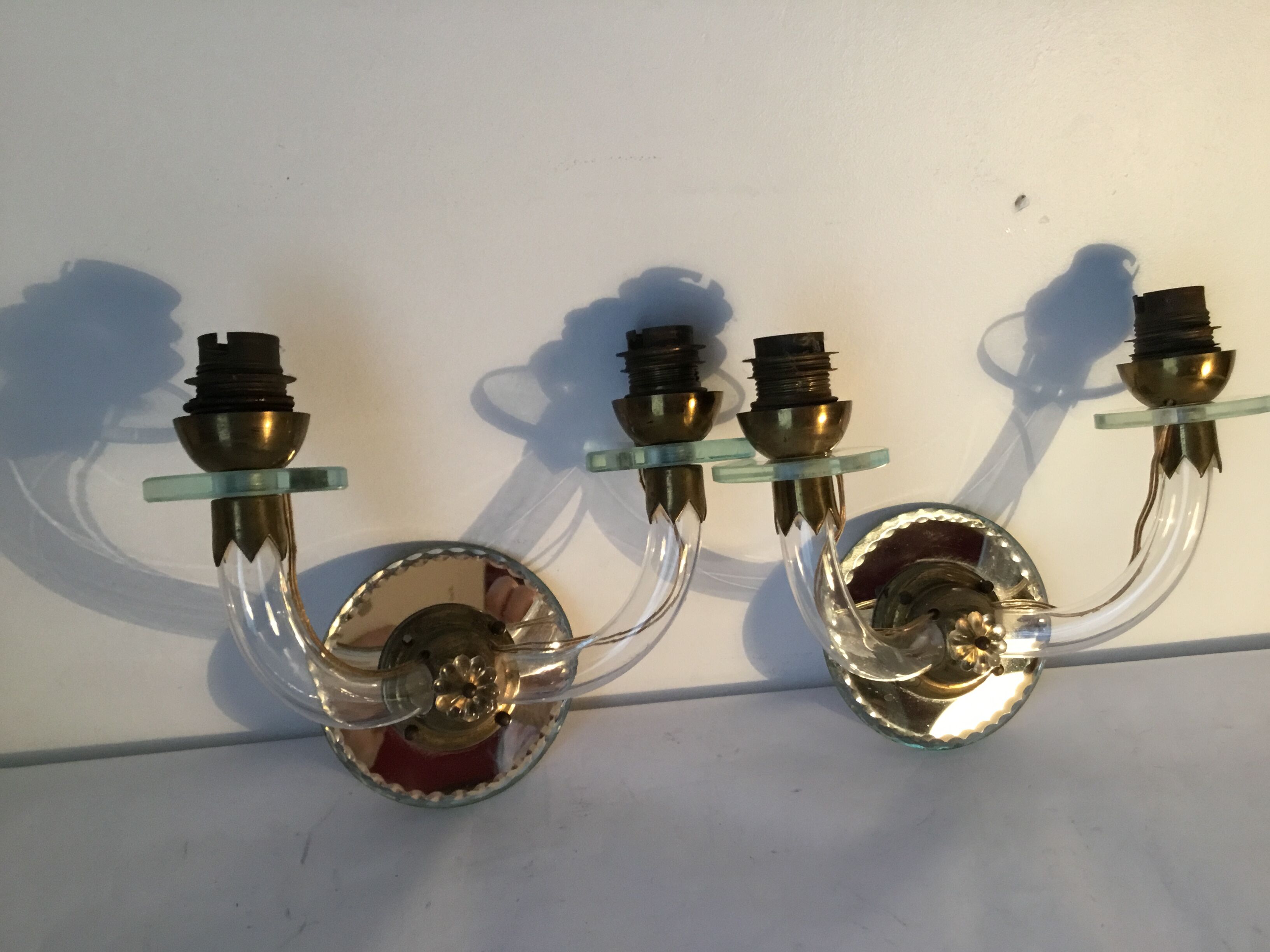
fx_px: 1137
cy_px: 476
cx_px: 635
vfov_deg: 45.4
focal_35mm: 31
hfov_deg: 58.4
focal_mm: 3.3
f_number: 2.4
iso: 125
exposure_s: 1/33
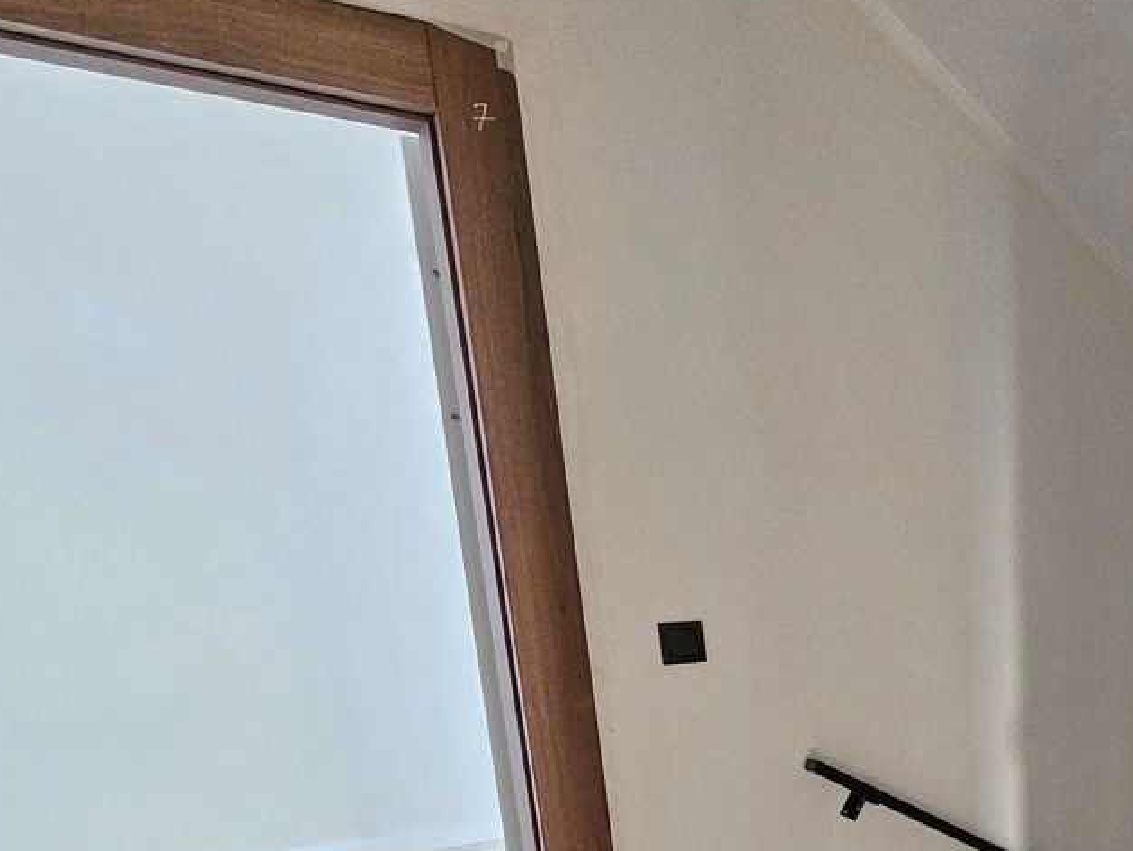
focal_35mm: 33
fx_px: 1081
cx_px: 1210
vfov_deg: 37.6
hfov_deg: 44.1
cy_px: 880
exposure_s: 1/25.1
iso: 640
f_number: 2.2
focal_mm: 2.2
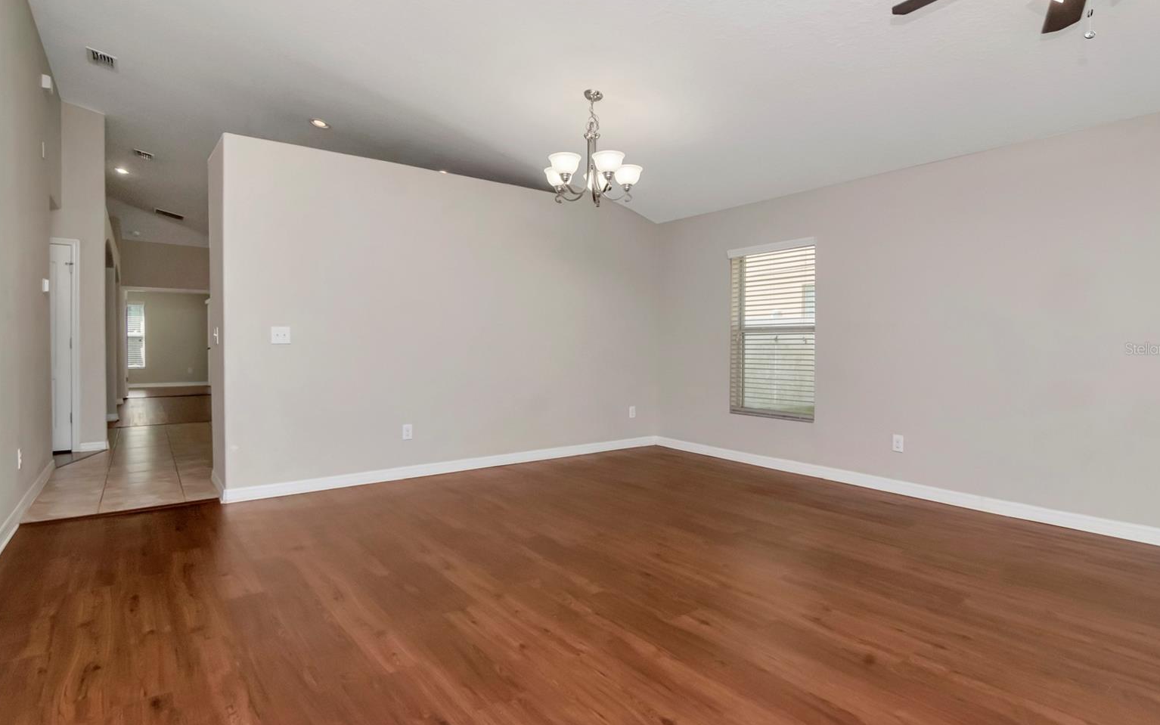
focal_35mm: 18
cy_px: 349
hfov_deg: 92.6
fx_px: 554
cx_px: 588
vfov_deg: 66.4
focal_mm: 11
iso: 1000
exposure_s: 1/160
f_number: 13
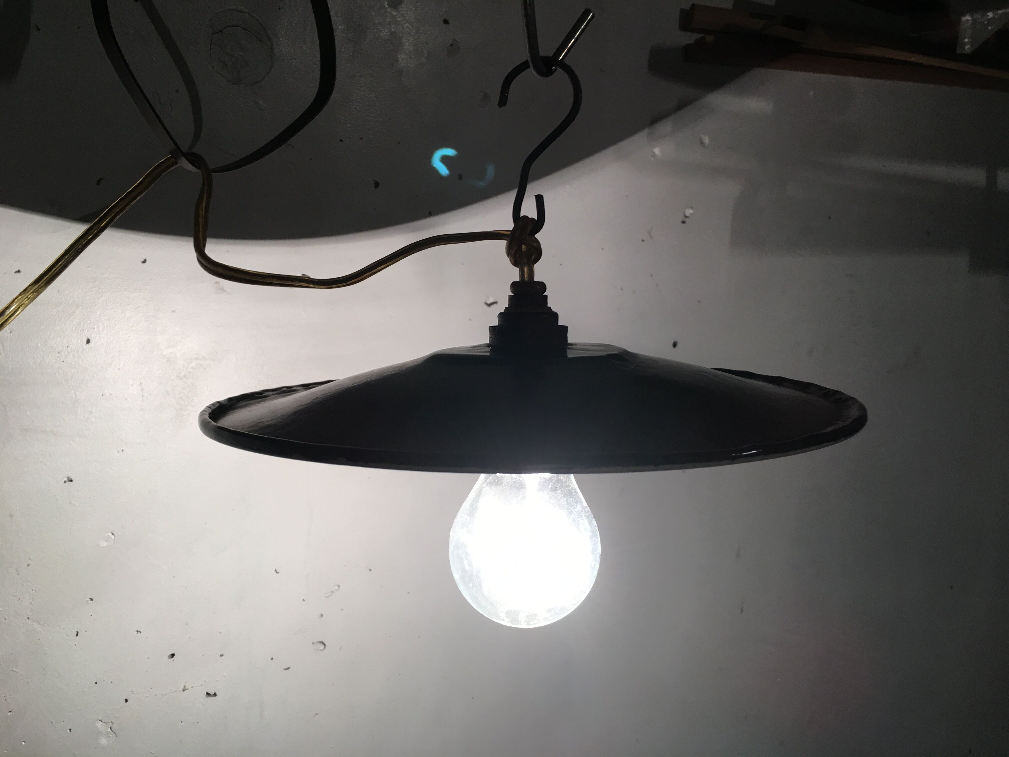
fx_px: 845
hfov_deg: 61.7
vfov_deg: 48.2
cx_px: 504
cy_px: 378
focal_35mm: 29
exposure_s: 1/33
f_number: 2.2
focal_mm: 4.15
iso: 25
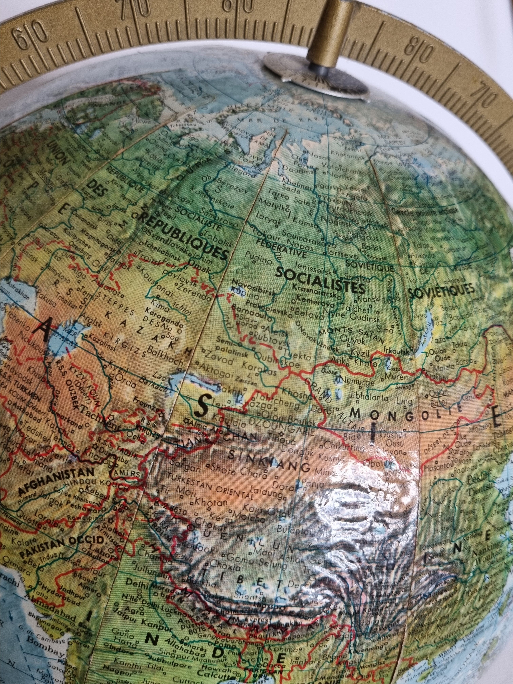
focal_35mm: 26
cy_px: 342
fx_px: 514
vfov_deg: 67.3
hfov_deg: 53.1
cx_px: 256
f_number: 1.8
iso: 200
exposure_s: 1/100
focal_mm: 5.4
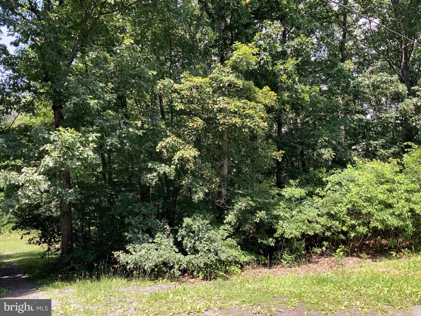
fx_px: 353
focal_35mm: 29
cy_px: 158
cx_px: 210
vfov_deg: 48.2
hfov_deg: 61.7
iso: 16
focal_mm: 3
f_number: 1.8
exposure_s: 1/248
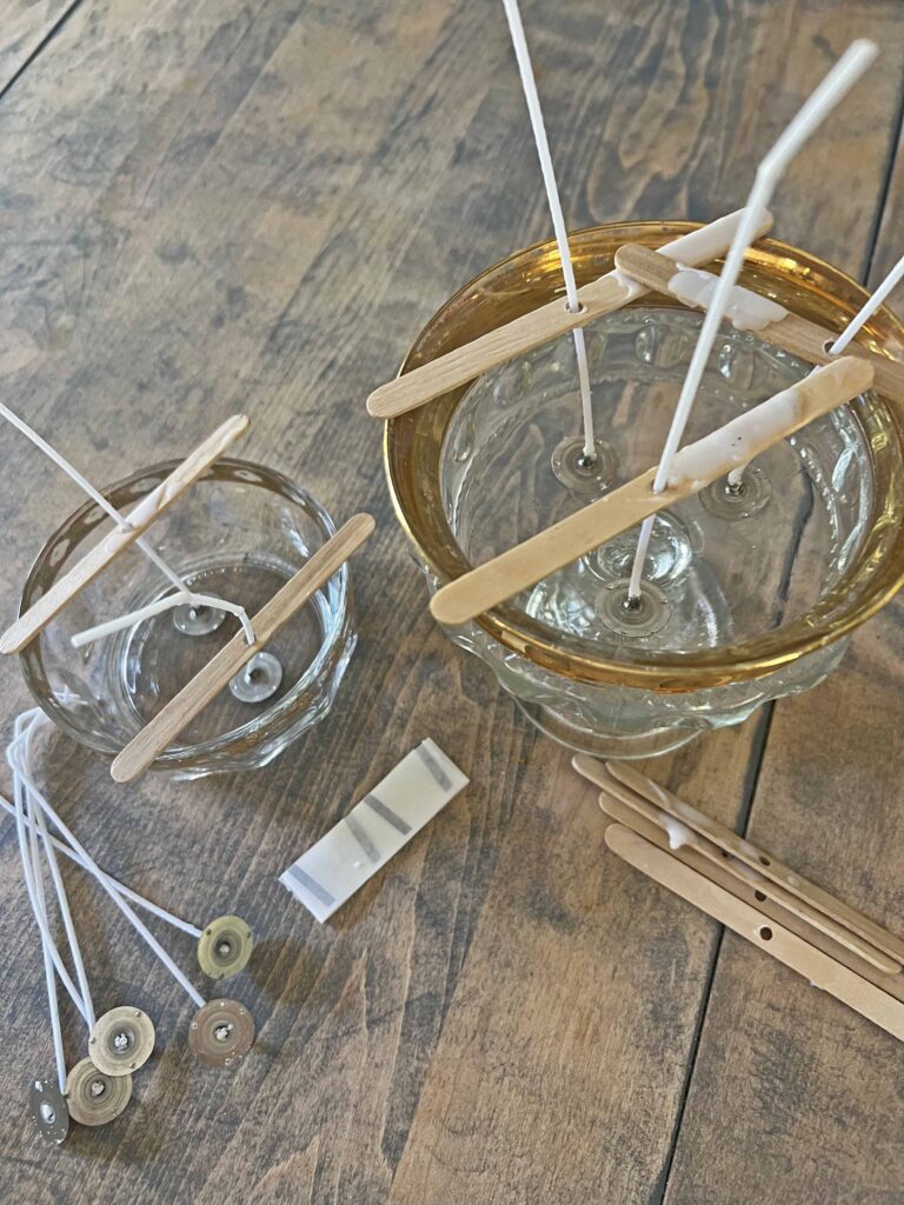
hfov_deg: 53.1
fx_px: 905
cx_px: 452
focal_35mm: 26
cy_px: 602
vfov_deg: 67.3
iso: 160
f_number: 1.5
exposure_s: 1/60
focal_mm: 5.7
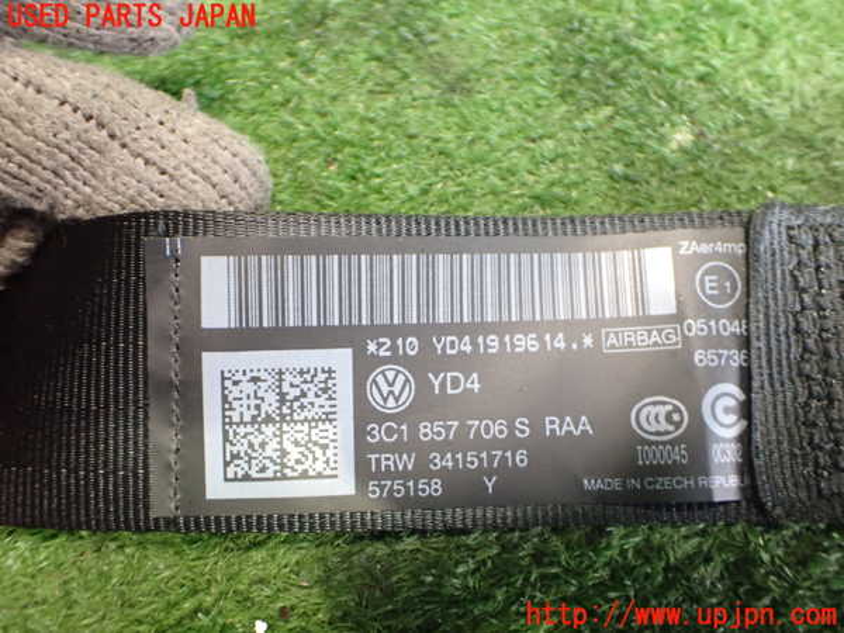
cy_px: 316
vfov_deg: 46.8
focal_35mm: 30
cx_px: 422
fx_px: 731
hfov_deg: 60.0
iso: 800
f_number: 2.3
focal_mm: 5.4
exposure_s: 1/40
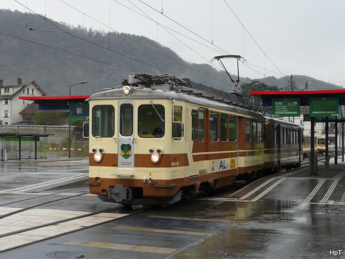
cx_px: 170
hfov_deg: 42.9
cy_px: 128
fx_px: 439
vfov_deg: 32.9
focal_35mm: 44
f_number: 4
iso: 100
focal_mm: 6.8
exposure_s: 1/200
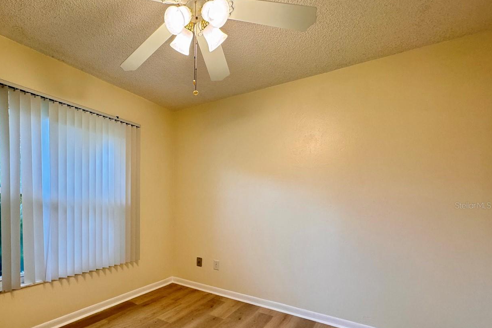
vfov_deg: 63.6
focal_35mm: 19
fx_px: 260
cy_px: 205
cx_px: 172
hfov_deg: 84.5
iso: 200
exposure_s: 1/120
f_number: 2.2
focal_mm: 2.22
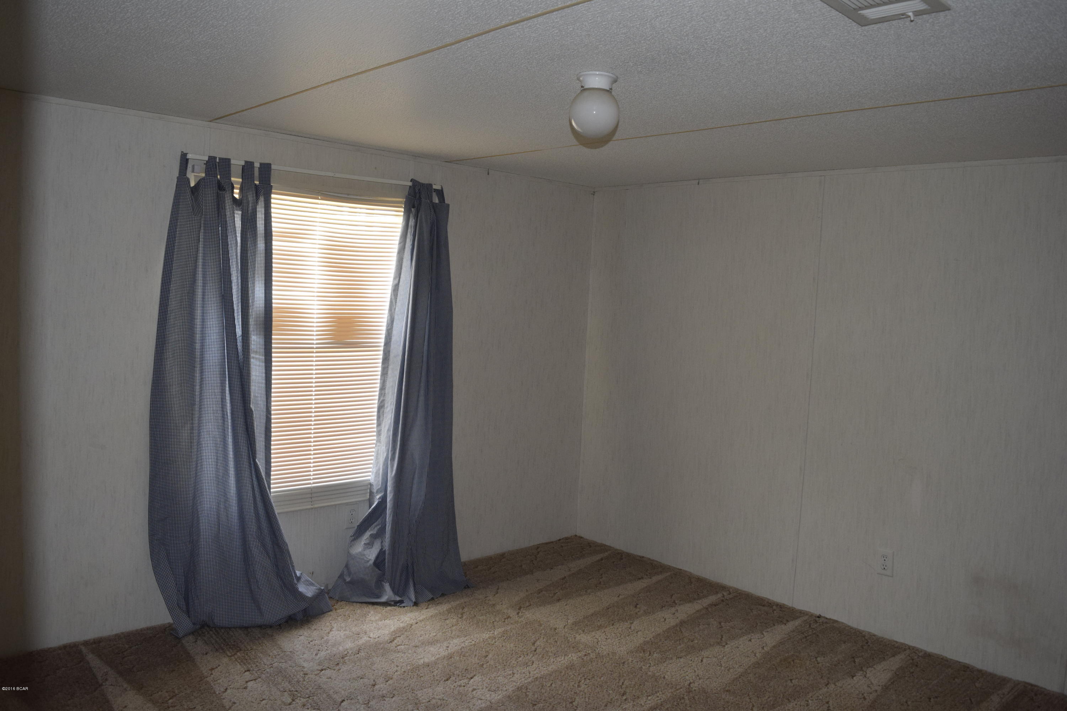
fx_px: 800
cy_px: 356
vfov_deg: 47.9
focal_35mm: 27
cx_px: 534
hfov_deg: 67.4
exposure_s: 1/125
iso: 800
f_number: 5.6
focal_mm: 18
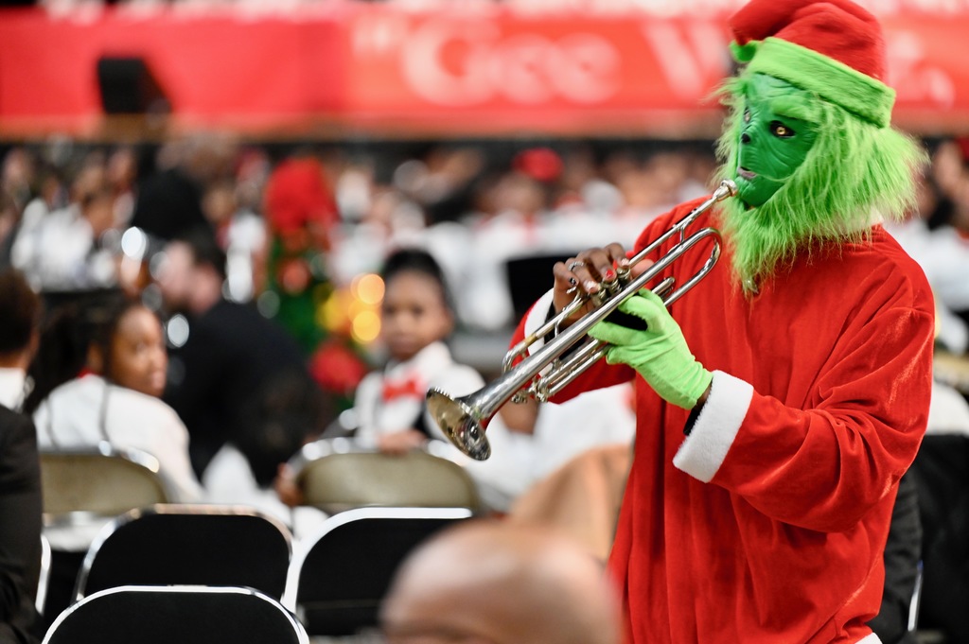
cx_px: 484
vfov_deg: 6.9
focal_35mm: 200
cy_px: 322
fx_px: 5379
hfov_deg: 10.3
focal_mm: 200
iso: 3600
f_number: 2.8
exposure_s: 1/125
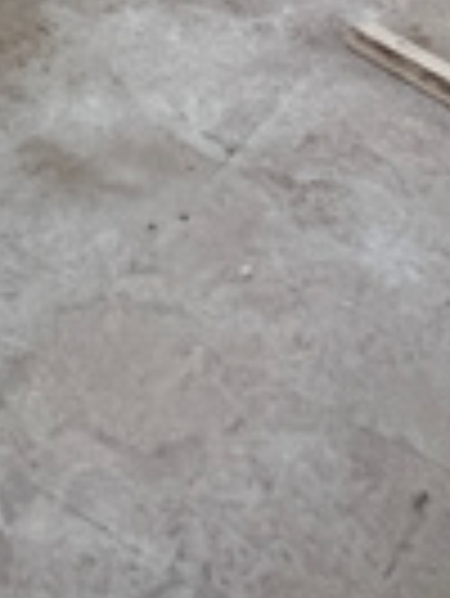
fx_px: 1298
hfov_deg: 18.3
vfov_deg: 16.9
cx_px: -144
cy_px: -683
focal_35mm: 75
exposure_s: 1/99
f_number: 1.8
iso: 200
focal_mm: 1.57
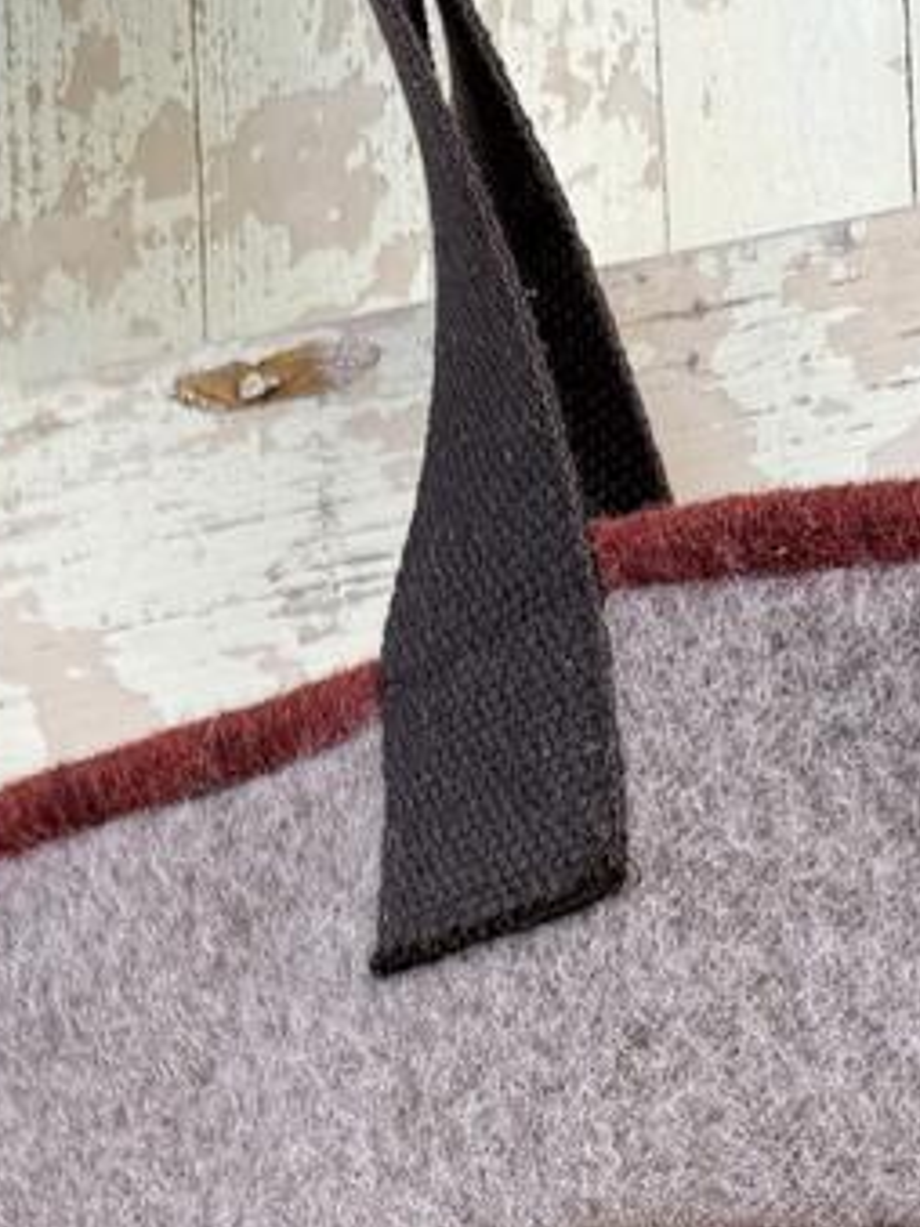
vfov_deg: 19.8
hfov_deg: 17.4
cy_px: 1871
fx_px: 3014
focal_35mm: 85
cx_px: 474
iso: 80
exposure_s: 1/547
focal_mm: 6.76
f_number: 1.78
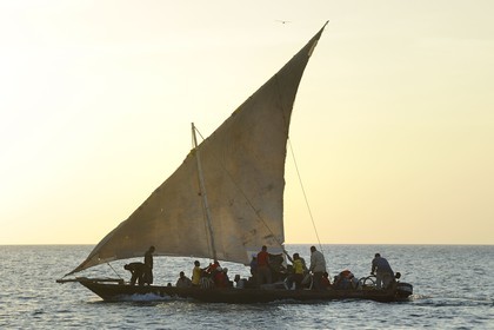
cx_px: 247
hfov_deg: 14.2
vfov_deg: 9.5
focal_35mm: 145
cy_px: 165
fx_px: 1990
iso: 400
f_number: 9
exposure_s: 1/500
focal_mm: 145
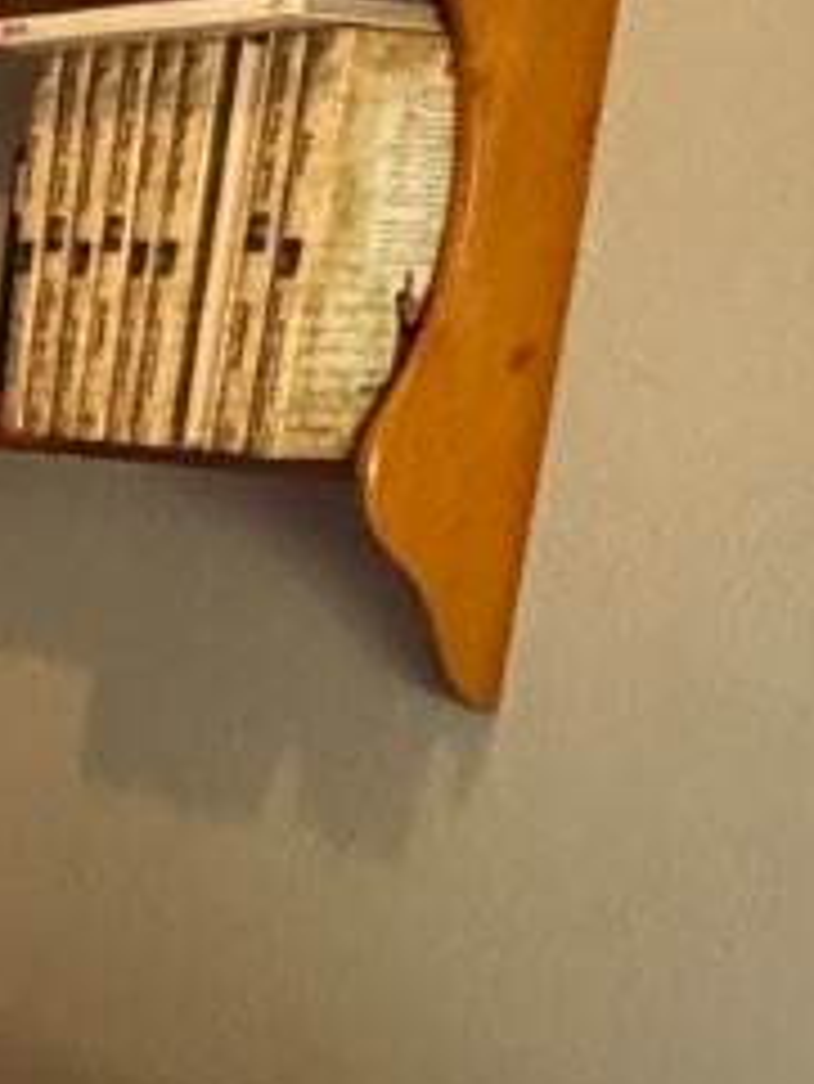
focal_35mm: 87
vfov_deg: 22.2
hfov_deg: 13.6
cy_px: 886
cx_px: -965
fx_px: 2725
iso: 1000
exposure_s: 1/50
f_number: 2.2
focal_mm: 2.22
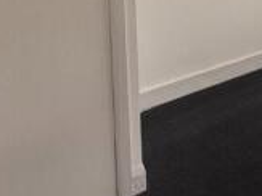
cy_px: -81
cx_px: 350
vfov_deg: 24.1
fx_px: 378
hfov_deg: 29.7
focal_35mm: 50
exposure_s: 1/100
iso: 320
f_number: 2.2
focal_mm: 2.22
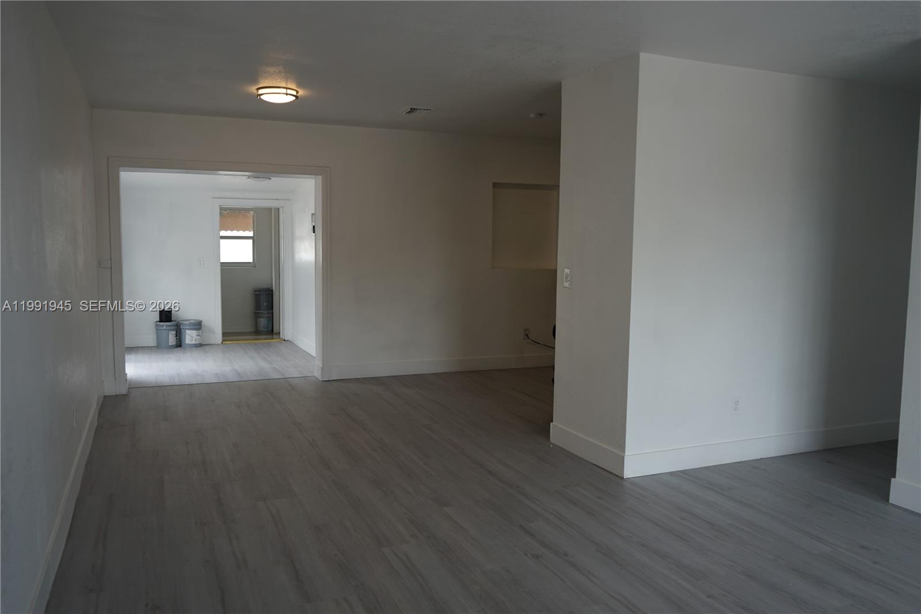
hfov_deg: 65.5
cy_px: 307
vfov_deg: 46.4
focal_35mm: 28
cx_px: 460
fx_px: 716
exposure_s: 1/160
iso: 160
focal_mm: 28
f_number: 4
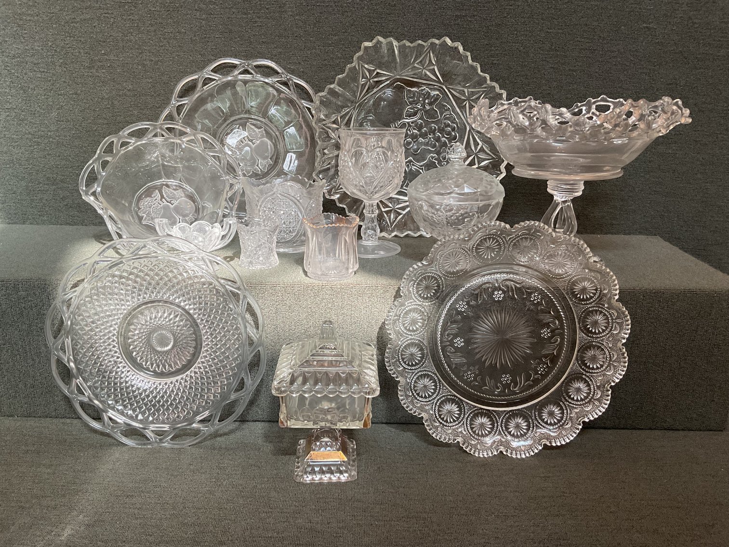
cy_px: 274
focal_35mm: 29
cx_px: 364
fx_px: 611
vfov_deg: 48.2
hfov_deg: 61.7
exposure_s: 1/100
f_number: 1.8
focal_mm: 3
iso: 64
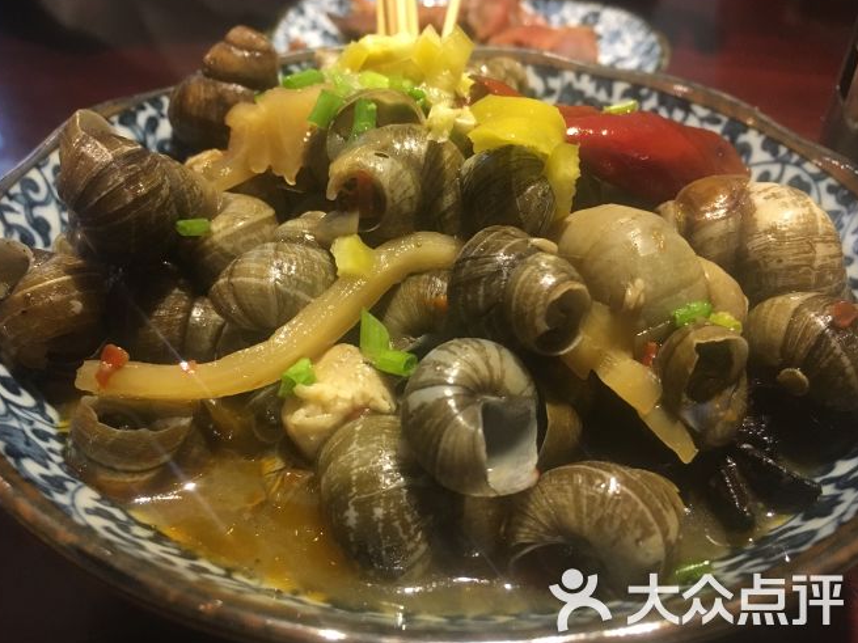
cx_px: 419
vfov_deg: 45.4
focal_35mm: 31
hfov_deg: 58.4
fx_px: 768
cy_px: 324
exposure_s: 1/25
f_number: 2.2
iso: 200
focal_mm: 4.15
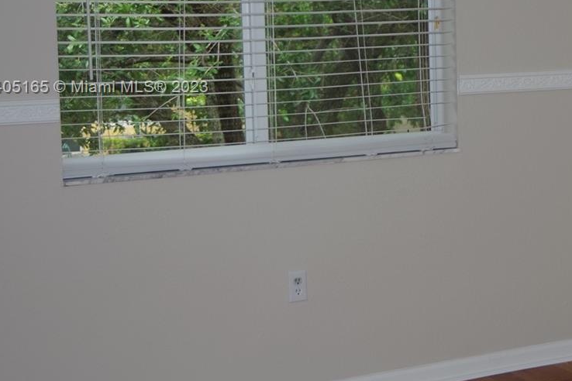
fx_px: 1239
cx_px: 581
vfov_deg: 17.4
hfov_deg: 24.7
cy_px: 88
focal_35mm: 78
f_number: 4
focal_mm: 24
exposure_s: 1/60
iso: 100
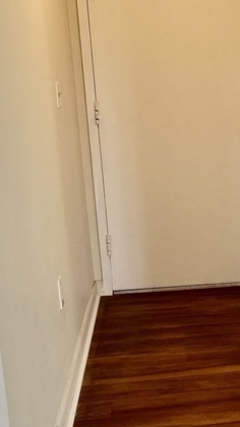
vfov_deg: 30.4
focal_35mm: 69
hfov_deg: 15.6
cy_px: 277
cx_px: 392
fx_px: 781
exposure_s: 1/60
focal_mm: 5.7
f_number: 1.5
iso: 64
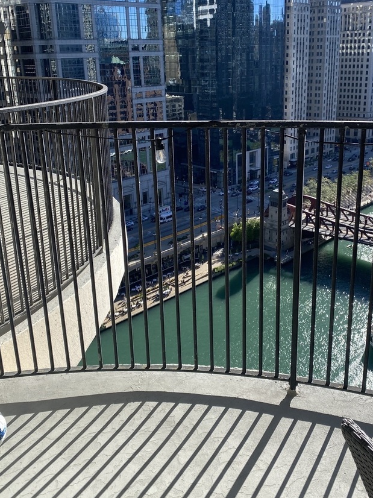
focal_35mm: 34
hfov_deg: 41.7
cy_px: 207
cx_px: 205
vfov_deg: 53.7
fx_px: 489
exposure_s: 1/1362
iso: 32
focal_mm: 4.25
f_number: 1.8
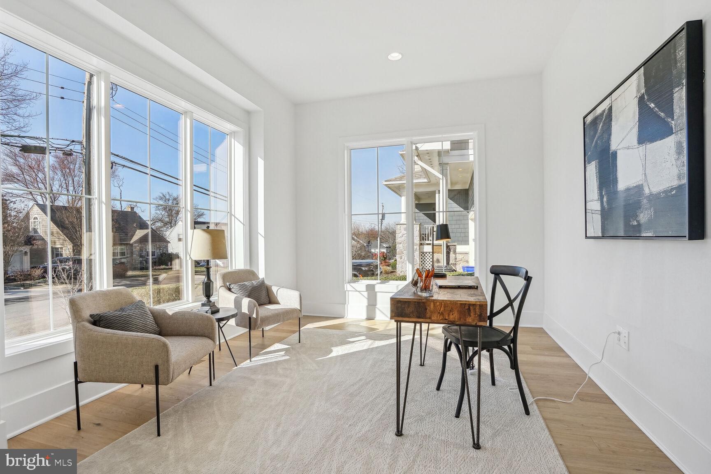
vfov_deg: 73.7
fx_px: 316
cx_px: 356
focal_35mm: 16
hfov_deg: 96.7
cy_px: 237
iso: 800
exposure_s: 1/1000
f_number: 8
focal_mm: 16
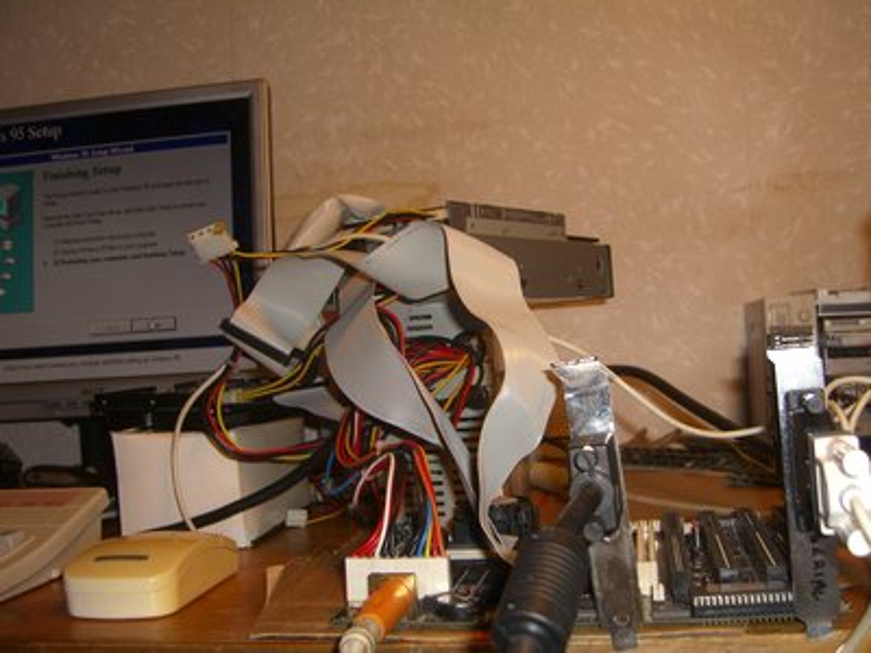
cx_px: 436
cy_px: 326
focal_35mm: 38
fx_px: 956
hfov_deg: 49.0
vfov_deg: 37.7
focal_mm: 7.9
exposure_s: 1/60
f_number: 2.8
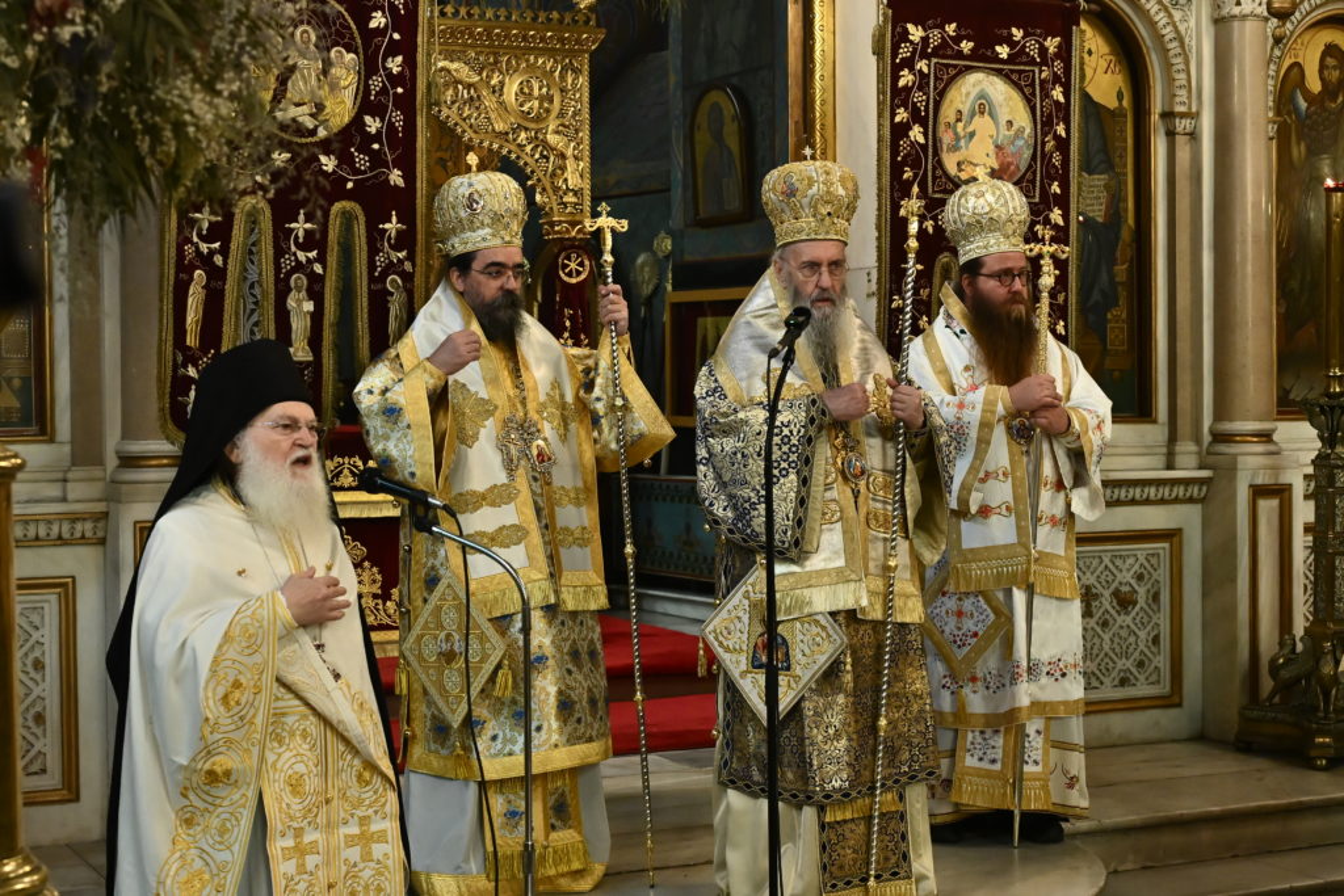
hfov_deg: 34.5
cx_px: 672
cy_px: 448
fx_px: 2165
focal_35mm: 58
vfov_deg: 23.4
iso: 4500
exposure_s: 1/160
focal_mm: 39
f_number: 4.5
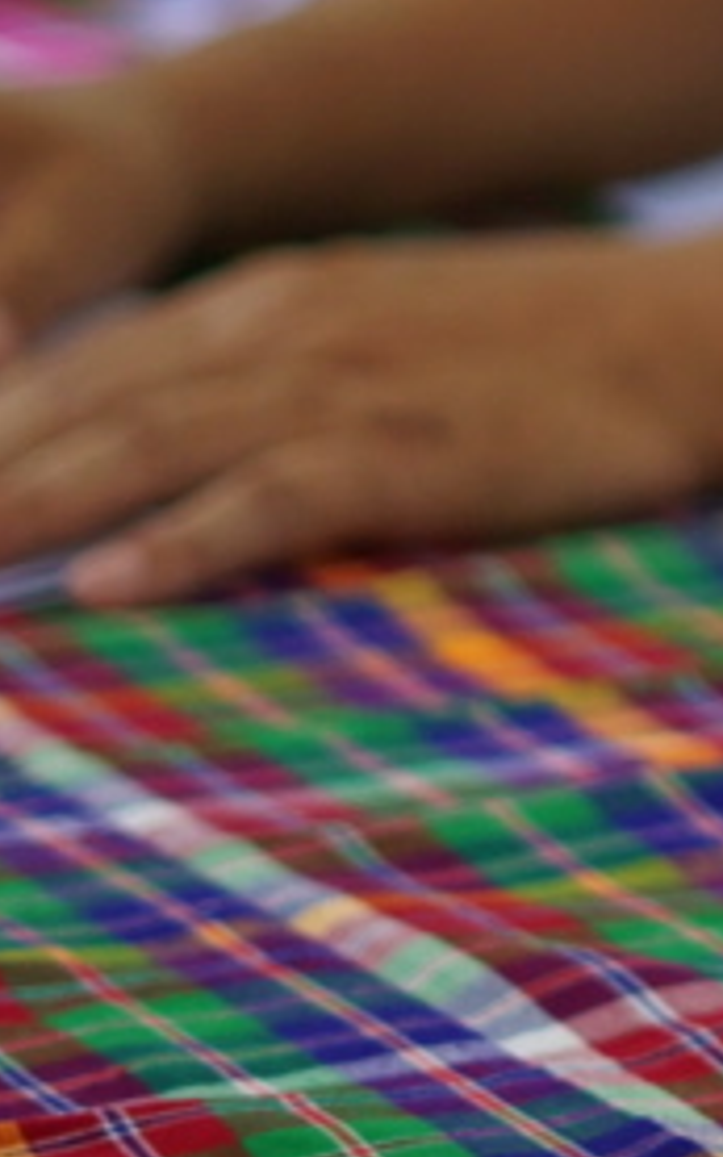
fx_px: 9368
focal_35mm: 297
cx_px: 2365
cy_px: -556
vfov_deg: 7.0
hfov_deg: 4.2
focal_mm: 50
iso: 400
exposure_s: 1/500
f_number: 2
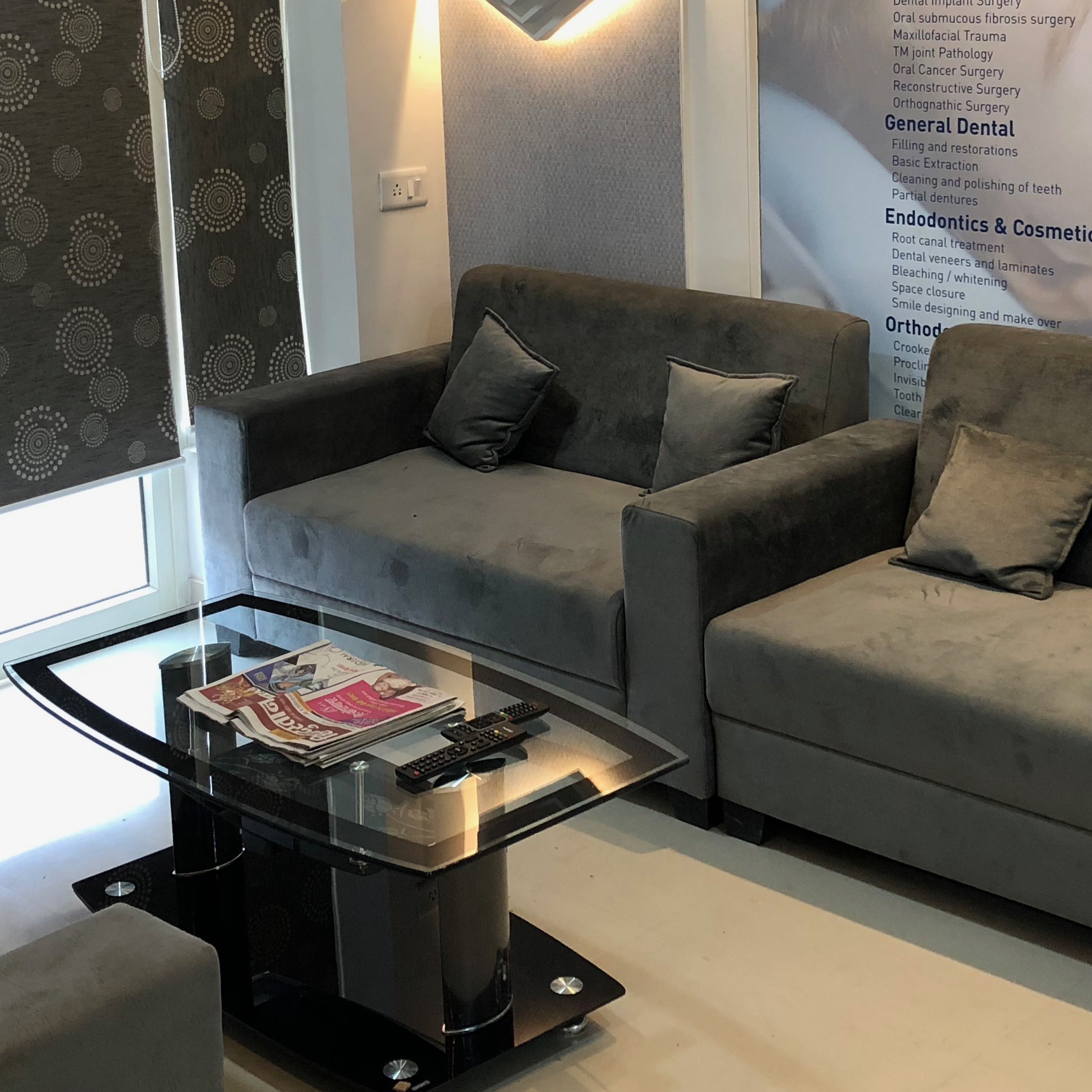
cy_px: 321
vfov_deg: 29.2
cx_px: 552
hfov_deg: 29.6
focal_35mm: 58
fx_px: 2070
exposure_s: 1/25
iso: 40
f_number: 1.8
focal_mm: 4
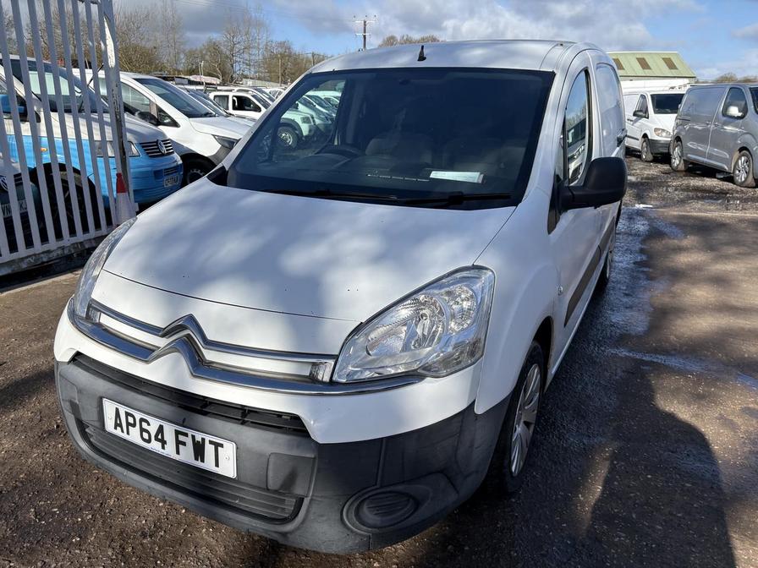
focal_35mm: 26
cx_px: 379
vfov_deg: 53.1
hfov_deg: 67.3
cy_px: 284
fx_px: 569
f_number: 1.6
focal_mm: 5.96
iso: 50
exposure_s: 1/2865
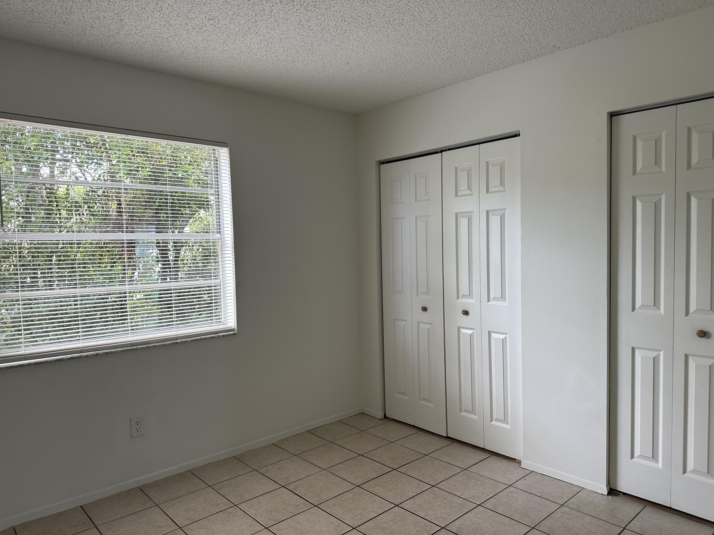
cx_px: 357
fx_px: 495
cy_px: 268
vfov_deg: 56.8
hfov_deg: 71.6
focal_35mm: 24
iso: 100
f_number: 1.78
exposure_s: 1/121
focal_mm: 6.86
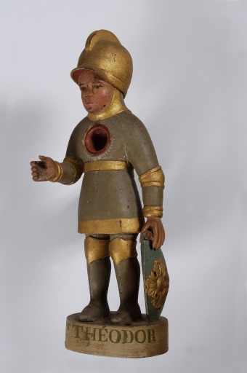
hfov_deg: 20.1
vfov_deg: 29.9
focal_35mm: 68
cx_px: 124
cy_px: 186
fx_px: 697
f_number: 22
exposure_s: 1/50
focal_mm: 45
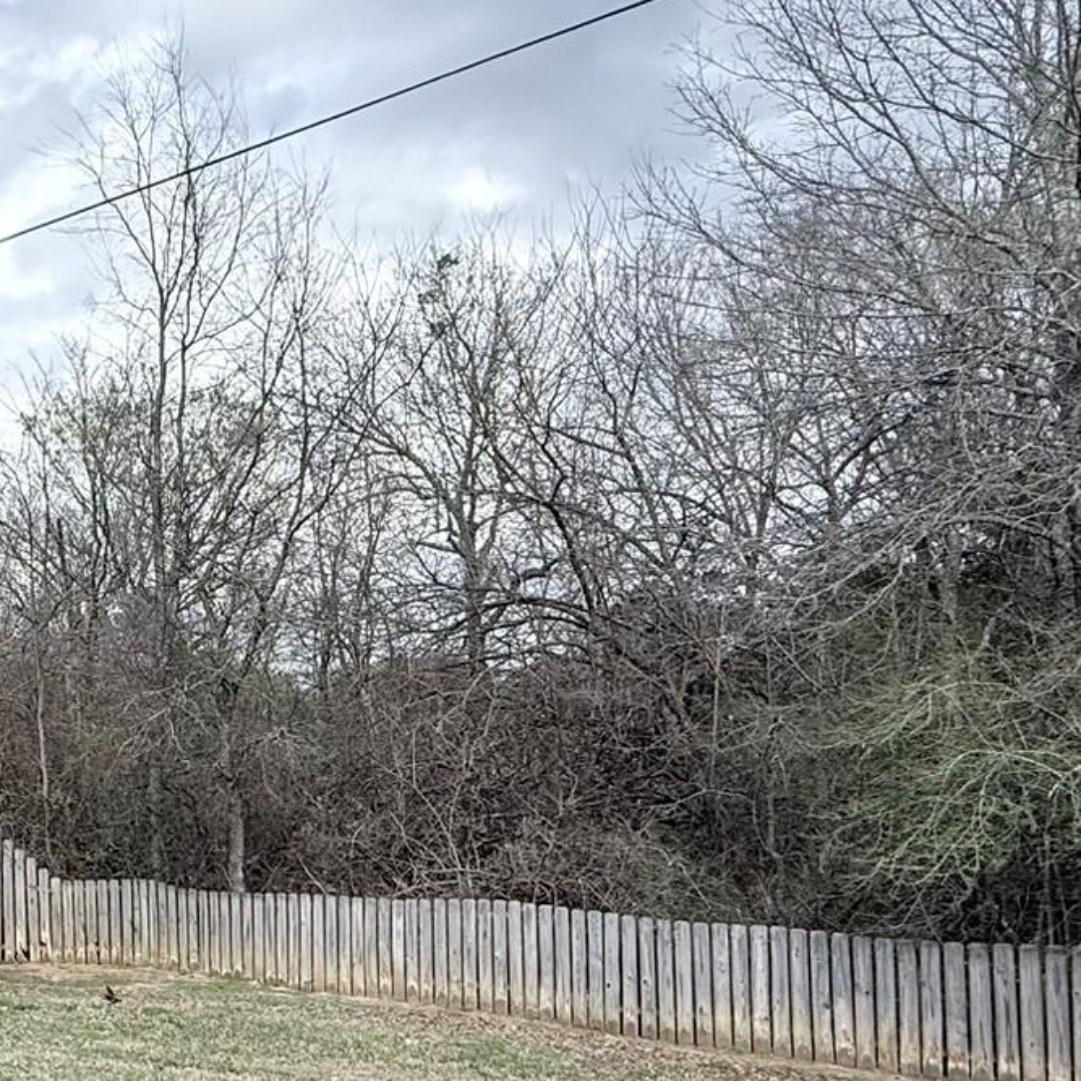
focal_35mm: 38
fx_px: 1343
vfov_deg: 43.0
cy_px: 758
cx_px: -34
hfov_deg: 38.3
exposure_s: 1/1698
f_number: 2.2
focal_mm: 2.22
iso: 64
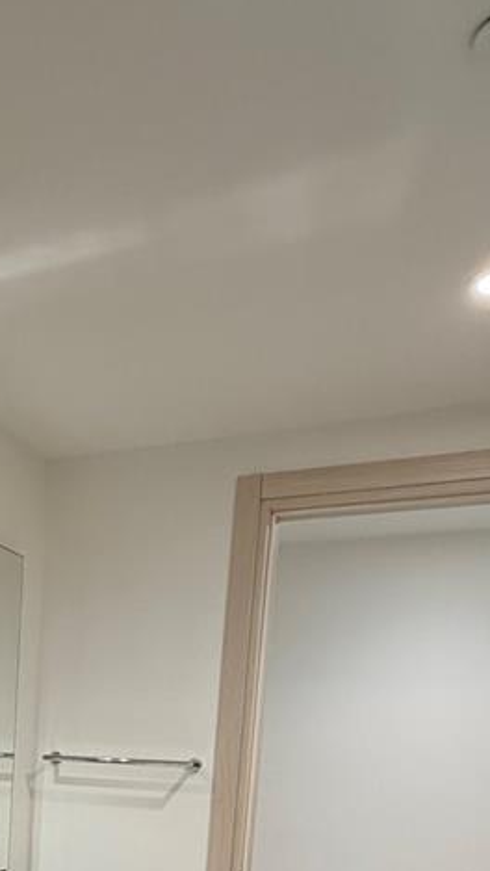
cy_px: 867
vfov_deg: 44.1
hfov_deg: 28.2
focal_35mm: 39
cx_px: -26
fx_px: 900
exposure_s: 1/120
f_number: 2.2
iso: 200
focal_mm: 2.22
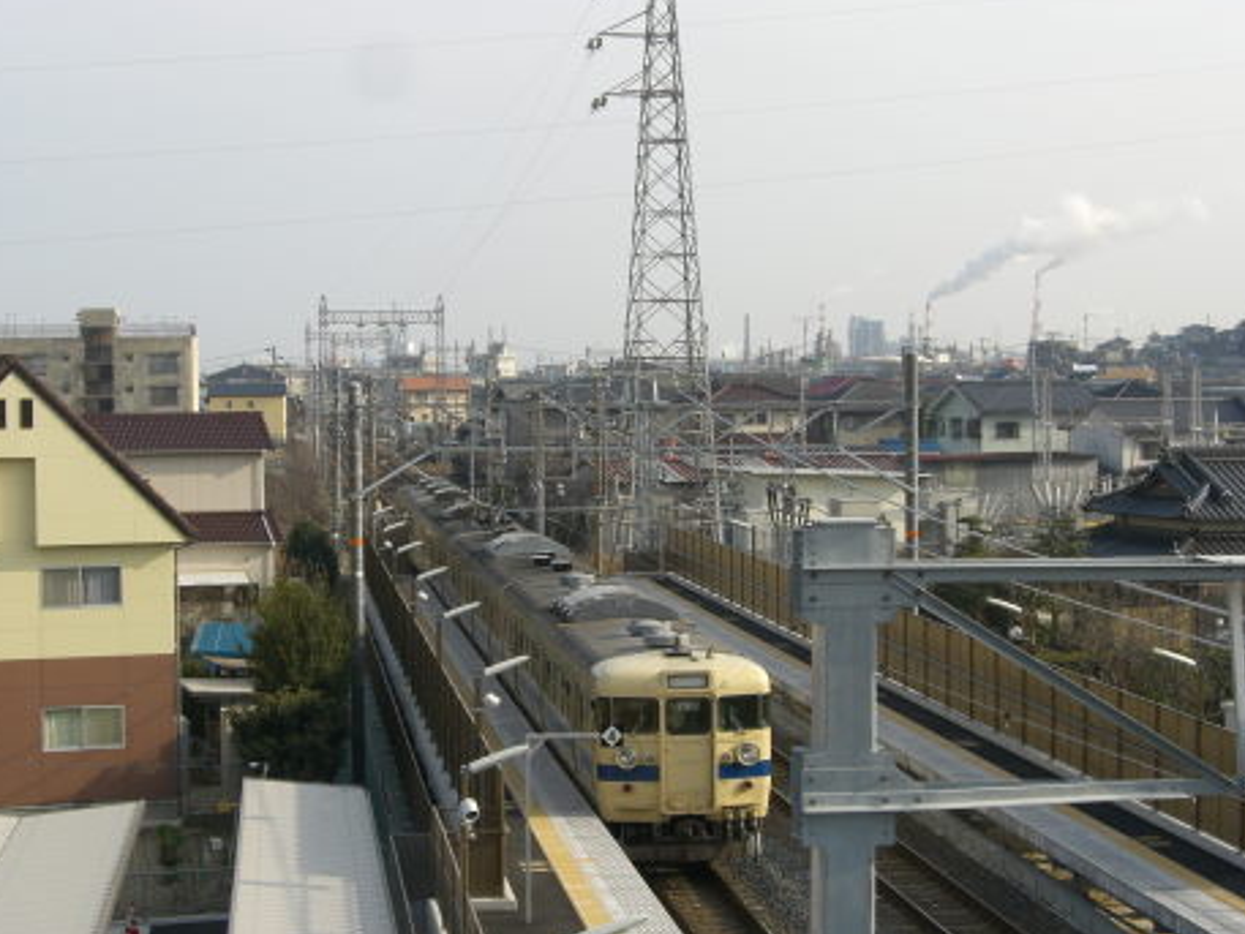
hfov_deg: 25.3
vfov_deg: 19.1
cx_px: 576
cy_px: 487
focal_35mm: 77
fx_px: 2770
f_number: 5.8
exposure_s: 1/200
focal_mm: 10.7
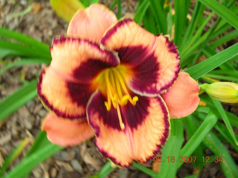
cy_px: 89
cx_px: 119
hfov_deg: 51.4
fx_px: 247
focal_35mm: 36
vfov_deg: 39.6
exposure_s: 1/32.6
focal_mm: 6
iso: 50
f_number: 2.7
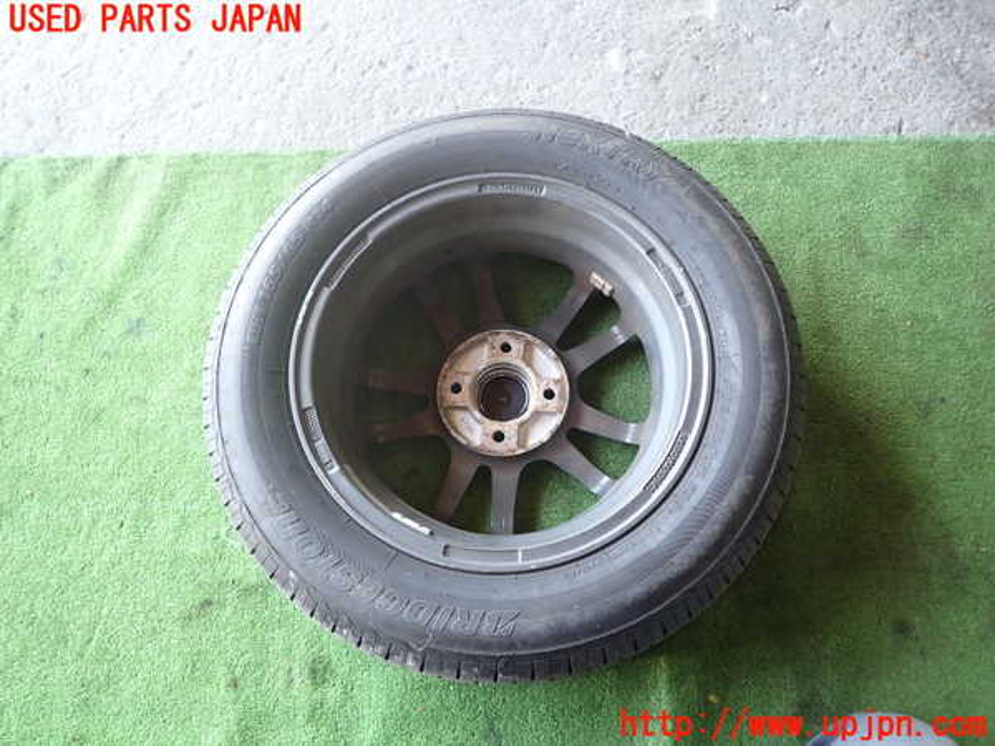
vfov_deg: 54.9
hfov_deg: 69.4
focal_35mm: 25
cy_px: 373
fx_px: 719
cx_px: 498
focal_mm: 4.5
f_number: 2
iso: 200
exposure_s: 1/50
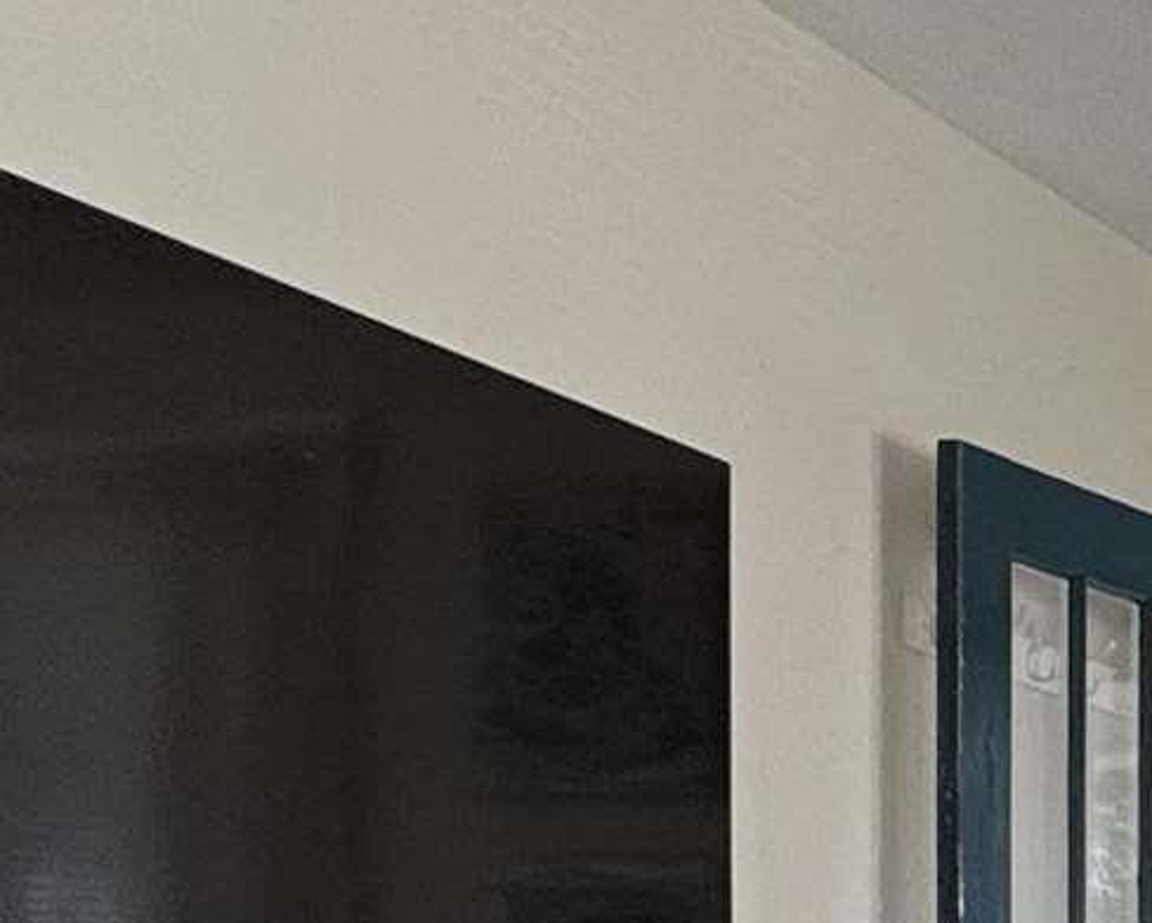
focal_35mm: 86
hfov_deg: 15.8
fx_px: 2934
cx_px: 2493
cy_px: 1393
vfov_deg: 16.3
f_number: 2.2
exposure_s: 1/120
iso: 80
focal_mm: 2.22
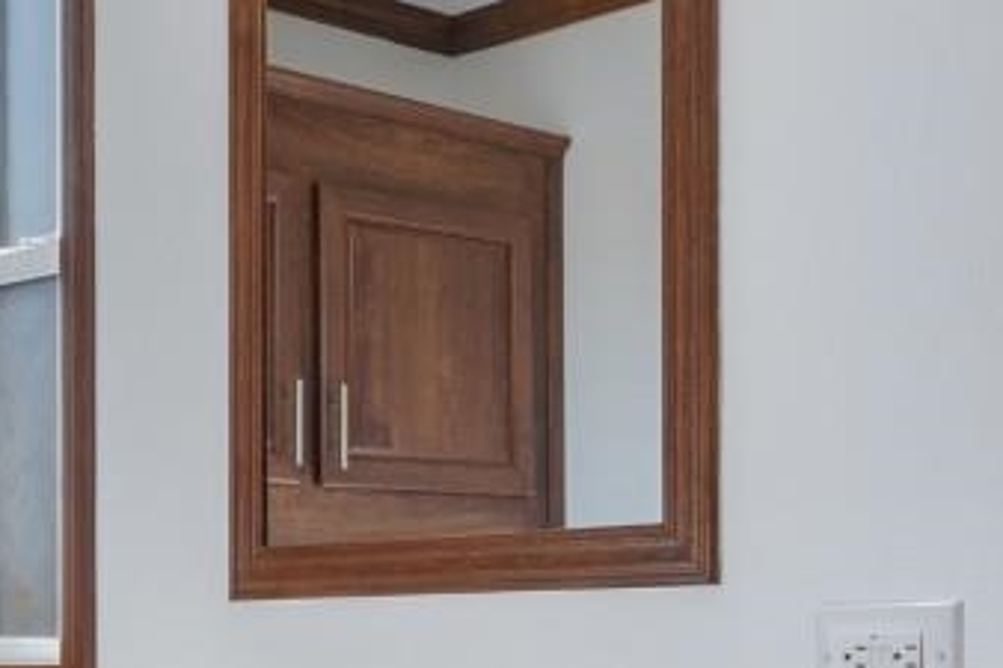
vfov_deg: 18.5
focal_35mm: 72
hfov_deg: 28.0
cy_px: 629
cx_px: 424
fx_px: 2005
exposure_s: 1/40
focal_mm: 10
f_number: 4.5
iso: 100
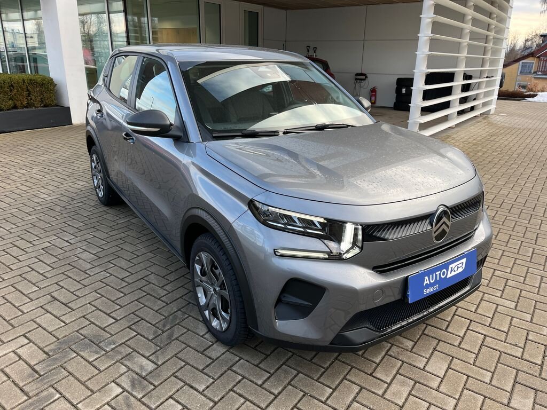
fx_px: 411
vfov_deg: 53.1
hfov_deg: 67.3
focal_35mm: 26
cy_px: 205
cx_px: 274
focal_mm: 5.1
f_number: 1.6
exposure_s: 1/532
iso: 50
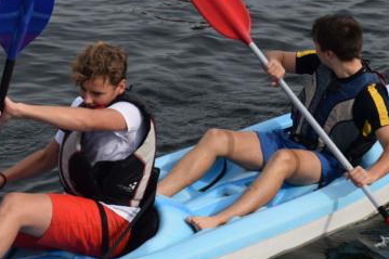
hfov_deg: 14.9
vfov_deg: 9.9
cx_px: 209
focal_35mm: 138
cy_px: 116
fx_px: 1490
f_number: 10
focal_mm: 66
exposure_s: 1/400
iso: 200
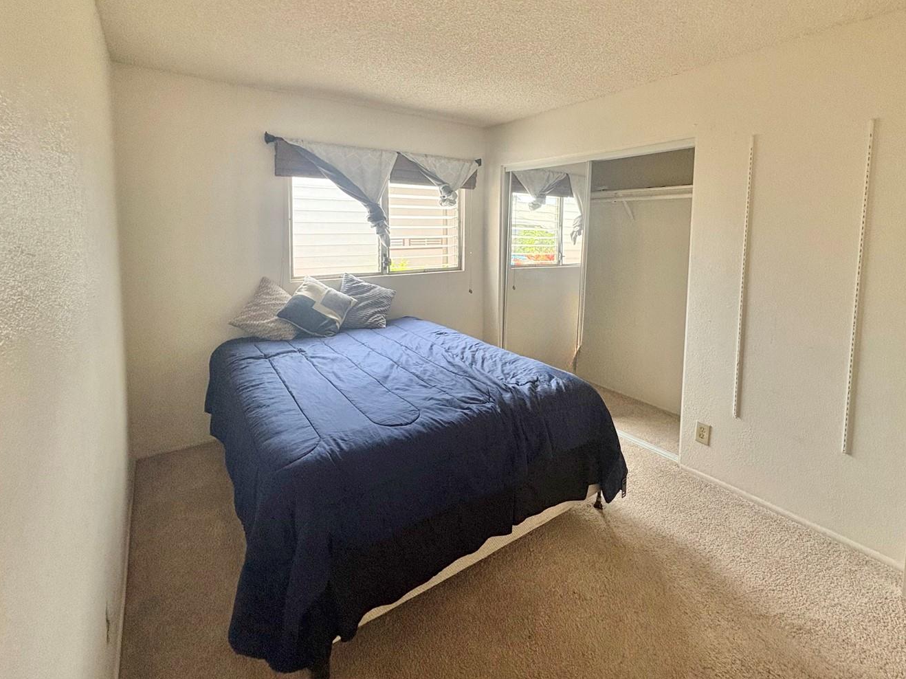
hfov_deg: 90.8
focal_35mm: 17
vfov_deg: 73.8
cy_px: 268
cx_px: 490
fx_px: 445
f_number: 2.2
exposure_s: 1/120
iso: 320
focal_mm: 2.22
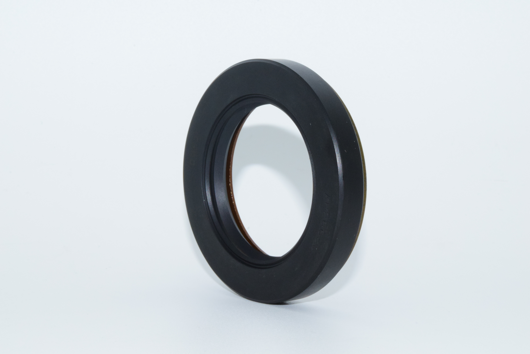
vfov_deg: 17.5
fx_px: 1149
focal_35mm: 78
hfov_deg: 26.0
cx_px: 265
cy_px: 177
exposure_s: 1/60
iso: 1600
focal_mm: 52
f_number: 36
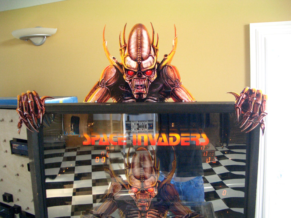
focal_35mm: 35
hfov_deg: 52.6
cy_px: 109
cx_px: 146
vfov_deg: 40.7
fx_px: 294
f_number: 2.6
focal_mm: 5.8
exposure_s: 1/30
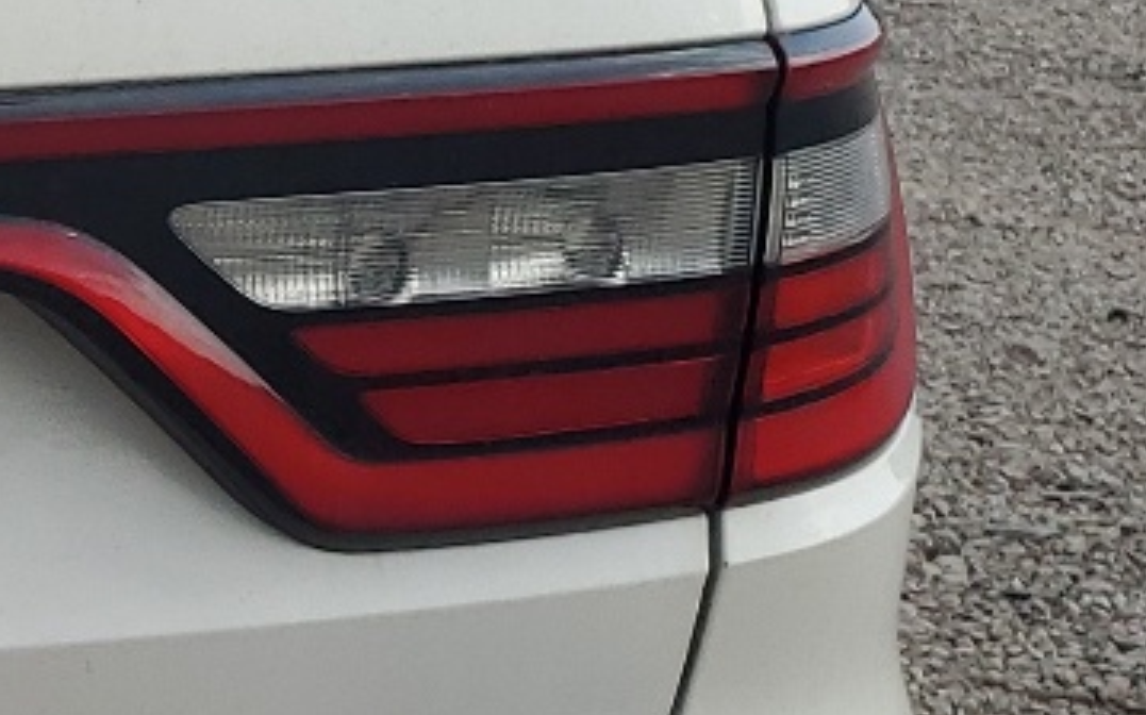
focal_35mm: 123
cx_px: -705
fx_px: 3840
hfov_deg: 15.3
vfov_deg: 10.6
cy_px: 373
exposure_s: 1/2000
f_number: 1.5
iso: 50
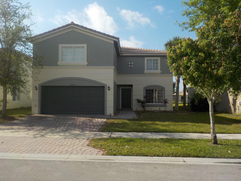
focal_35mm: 30
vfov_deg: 46.8
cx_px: 120
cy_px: 90
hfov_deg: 60.0
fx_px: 209
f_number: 3.3
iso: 125
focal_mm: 4.1
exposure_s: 1/1250
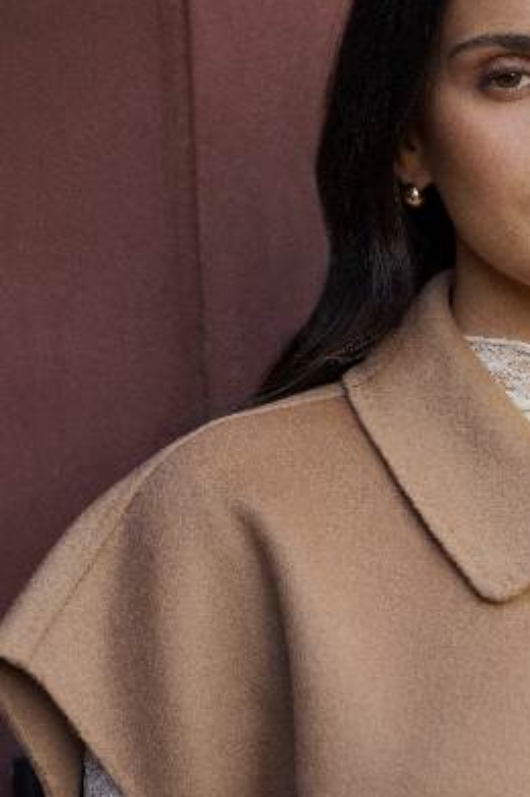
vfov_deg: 9.6
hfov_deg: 6.4
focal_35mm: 215
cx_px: 442
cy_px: 477
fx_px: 4756
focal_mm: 120
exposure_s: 1/160
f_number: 4
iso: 160
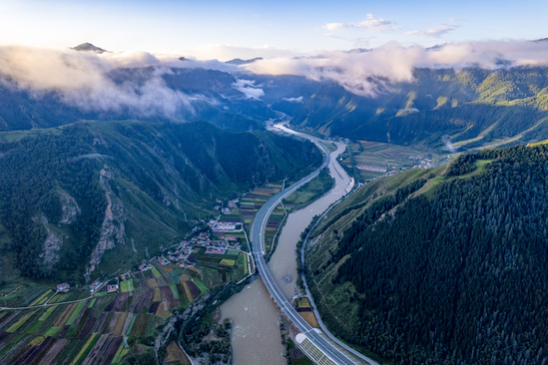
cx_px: 274
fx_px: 335
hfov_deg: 78.6
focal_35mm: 22
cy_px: 182
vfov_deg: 57.2
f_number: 2.8
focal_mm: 8.38
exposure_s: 1/640
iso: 100
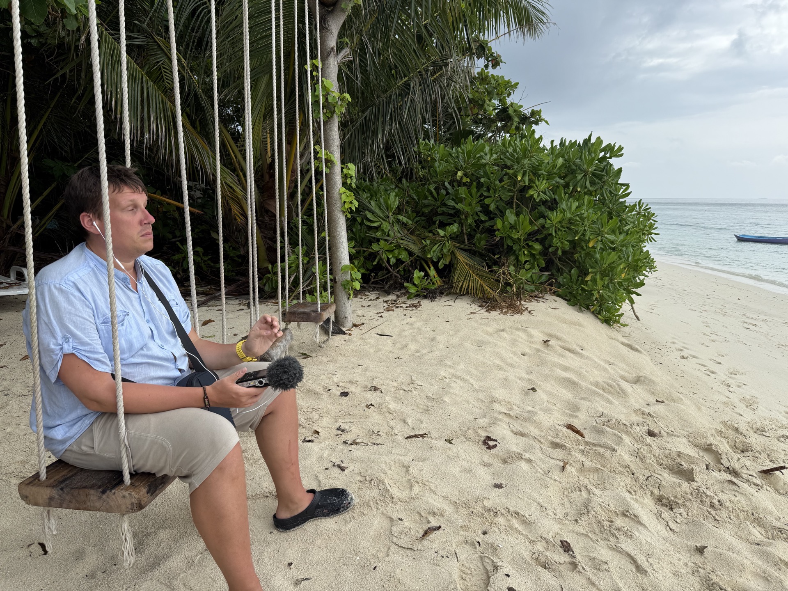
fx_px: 546
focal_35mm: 24
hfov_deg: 71.6
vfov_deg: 56.8
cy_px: 296
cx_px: 394
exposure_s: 1/2801
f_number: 1.78
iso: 80
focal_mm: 6.76
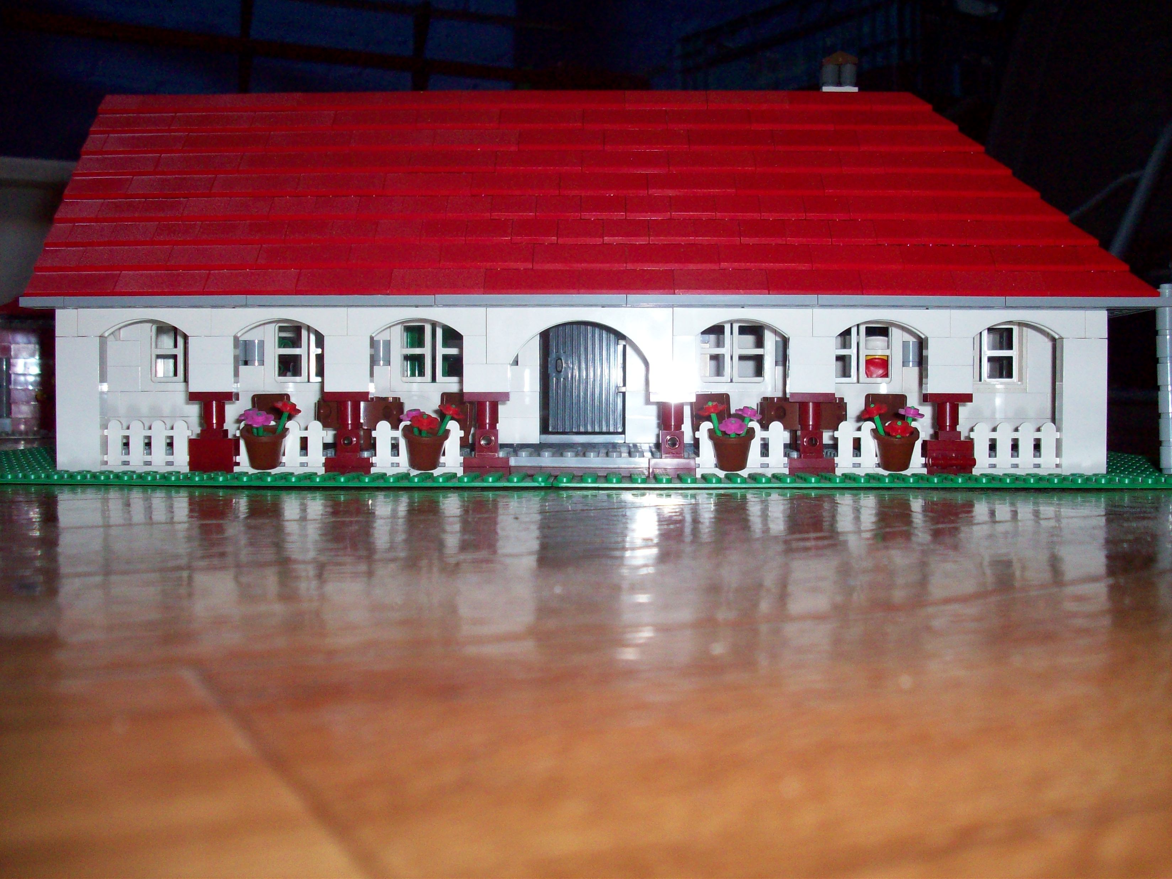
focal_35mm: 37
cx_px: 586
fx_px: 1253
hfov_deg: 50.1
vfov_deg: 38.7
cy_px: 440
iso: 160
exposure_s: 1/45
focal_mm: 6.2
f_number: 2.8
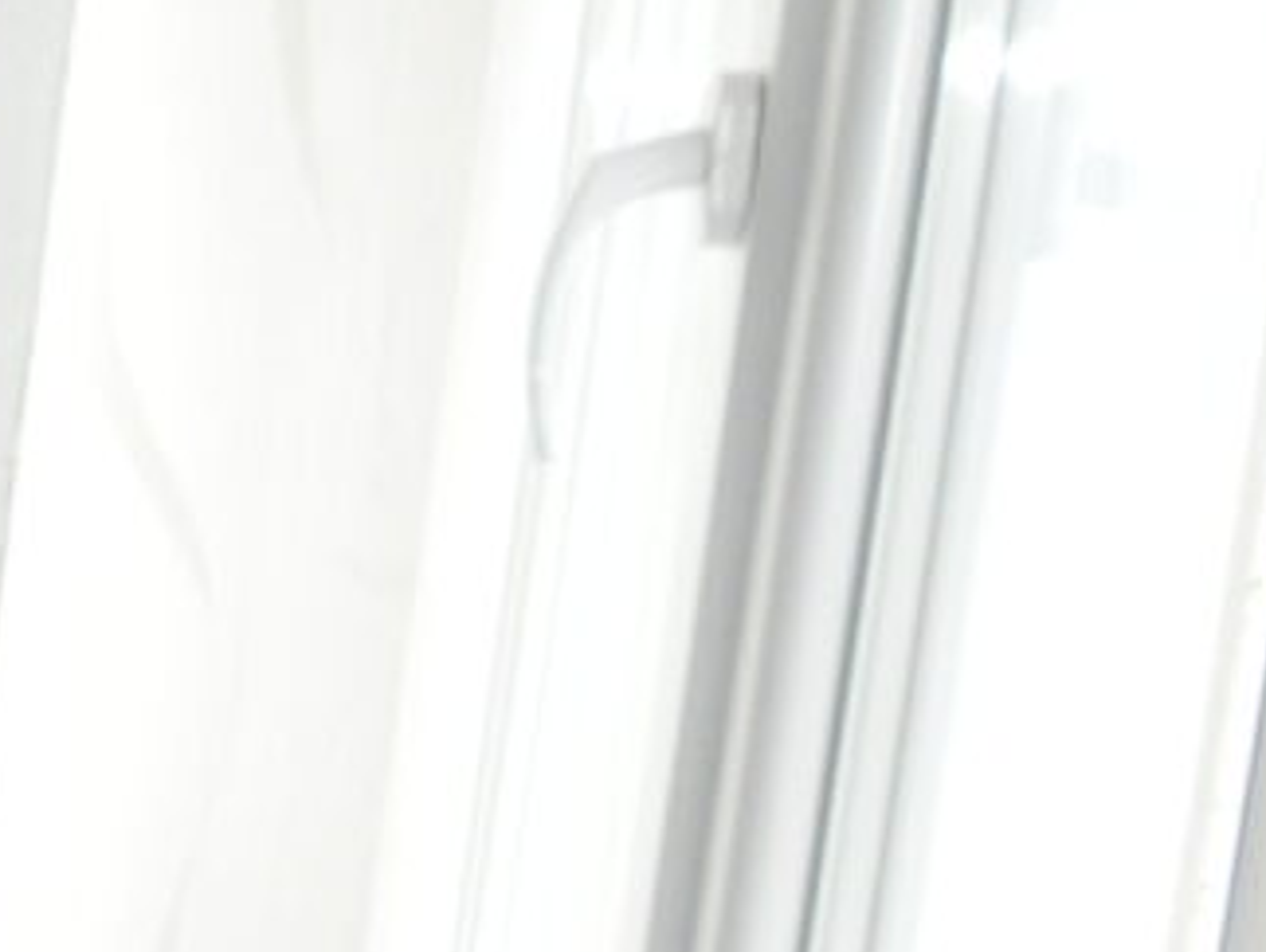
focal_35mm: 114
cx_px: -2877
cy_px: 866
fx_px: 4174
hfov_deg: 10.2
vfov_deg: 12.9
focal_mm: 10
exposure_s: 1/125
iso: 800
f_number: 5
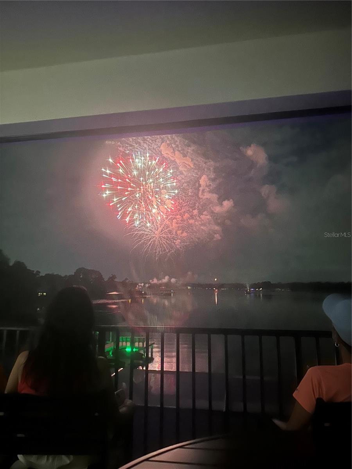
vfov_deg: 71.6
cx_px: 176
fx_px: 325
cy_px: 234
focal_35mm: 24
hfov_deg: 56.8
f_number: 1.78
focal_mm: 6.86
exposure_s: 1/15
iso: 2000
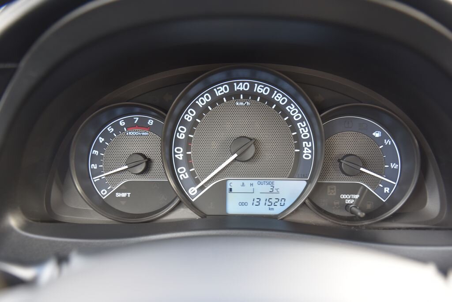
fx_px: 553
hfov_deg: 44.5
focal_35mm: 44
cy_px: 151
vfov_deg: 30.6
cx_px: 226
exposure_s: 1/15
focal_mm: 44
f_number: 4
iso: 500
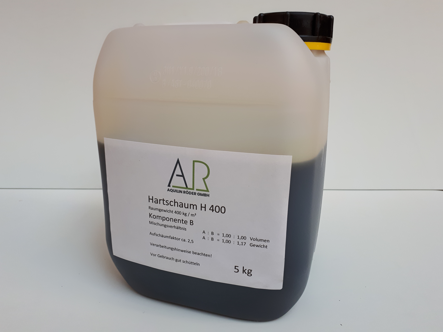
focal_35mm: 27
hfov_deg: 65.3
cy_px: 166
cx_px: 222
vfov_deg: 51.4
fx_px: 346
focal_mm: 3.6
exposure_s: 1/100
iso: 80
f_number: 1.9
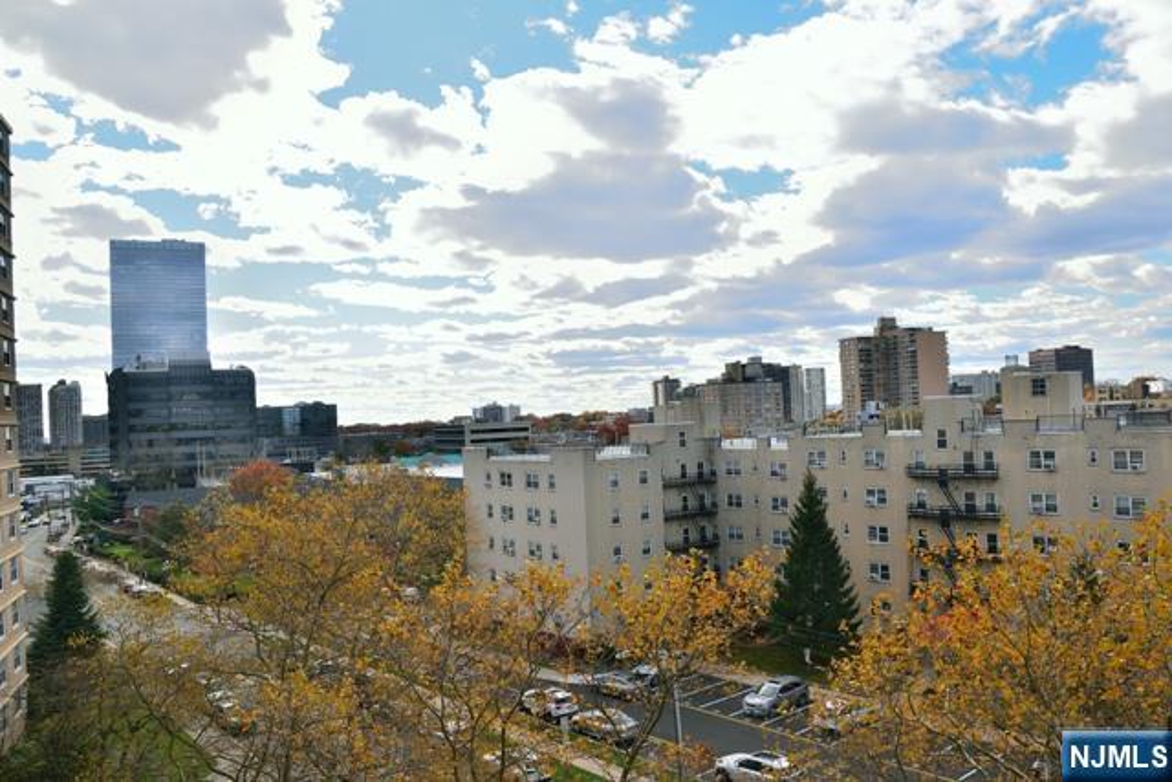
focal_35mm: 27
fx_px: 879
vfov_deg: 48.0
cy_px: 391
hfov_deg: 67.4
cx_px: 586
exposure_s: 1/500
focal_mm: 18
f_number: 10
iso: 200
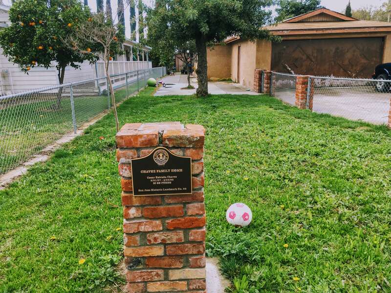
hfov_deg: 61.7
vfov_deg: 48.2
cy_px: 146
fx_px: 328
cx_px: 196
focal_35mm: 29
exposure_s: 1/254
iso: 25
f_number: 2.2
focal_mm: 4.15
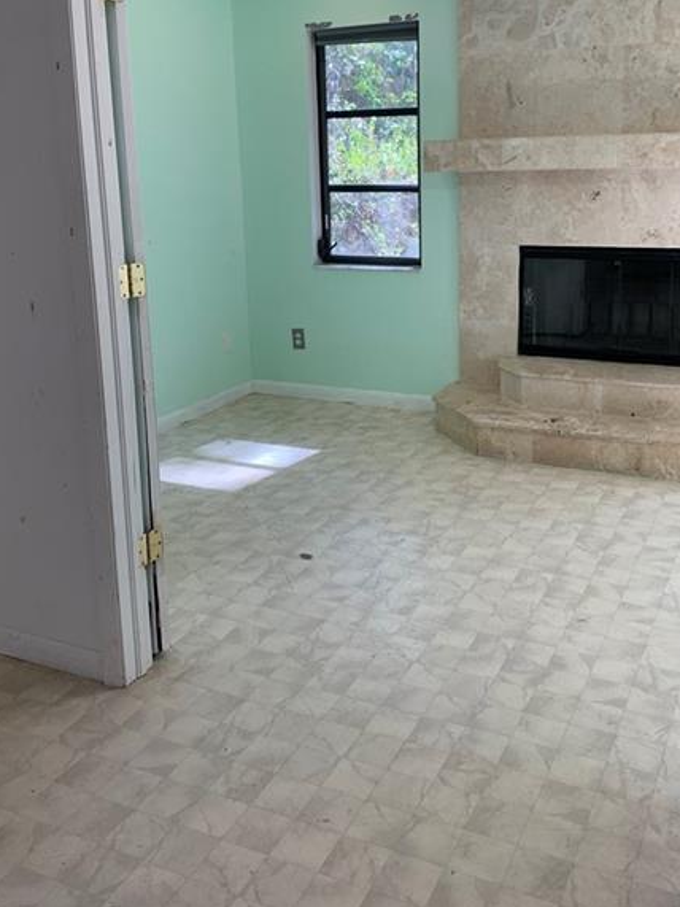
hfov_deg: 40.7
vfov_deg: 52.0
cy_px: 329
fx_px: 917
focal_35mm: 35
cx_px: 350
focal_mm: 4.25
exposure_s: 1/120
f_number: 1.8
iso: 80
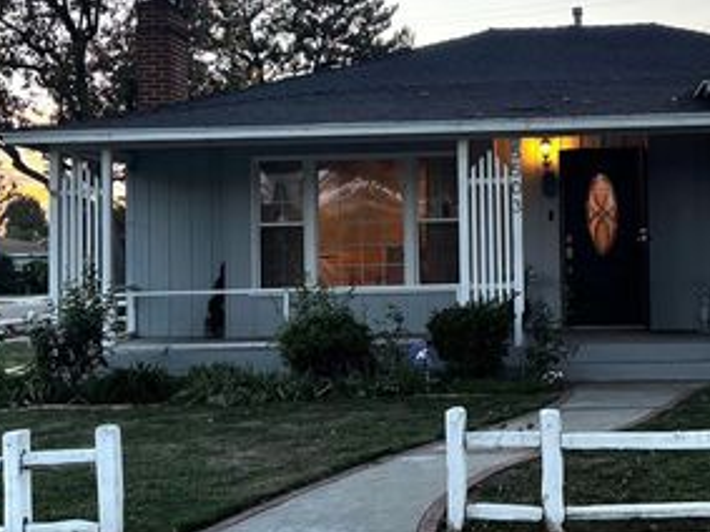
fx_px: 943
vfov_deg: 31.2
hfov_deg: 39.8
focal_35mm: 46
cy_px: 169
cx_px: 554
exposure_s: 1/139
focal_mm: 5.96
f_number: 1.6
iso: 40
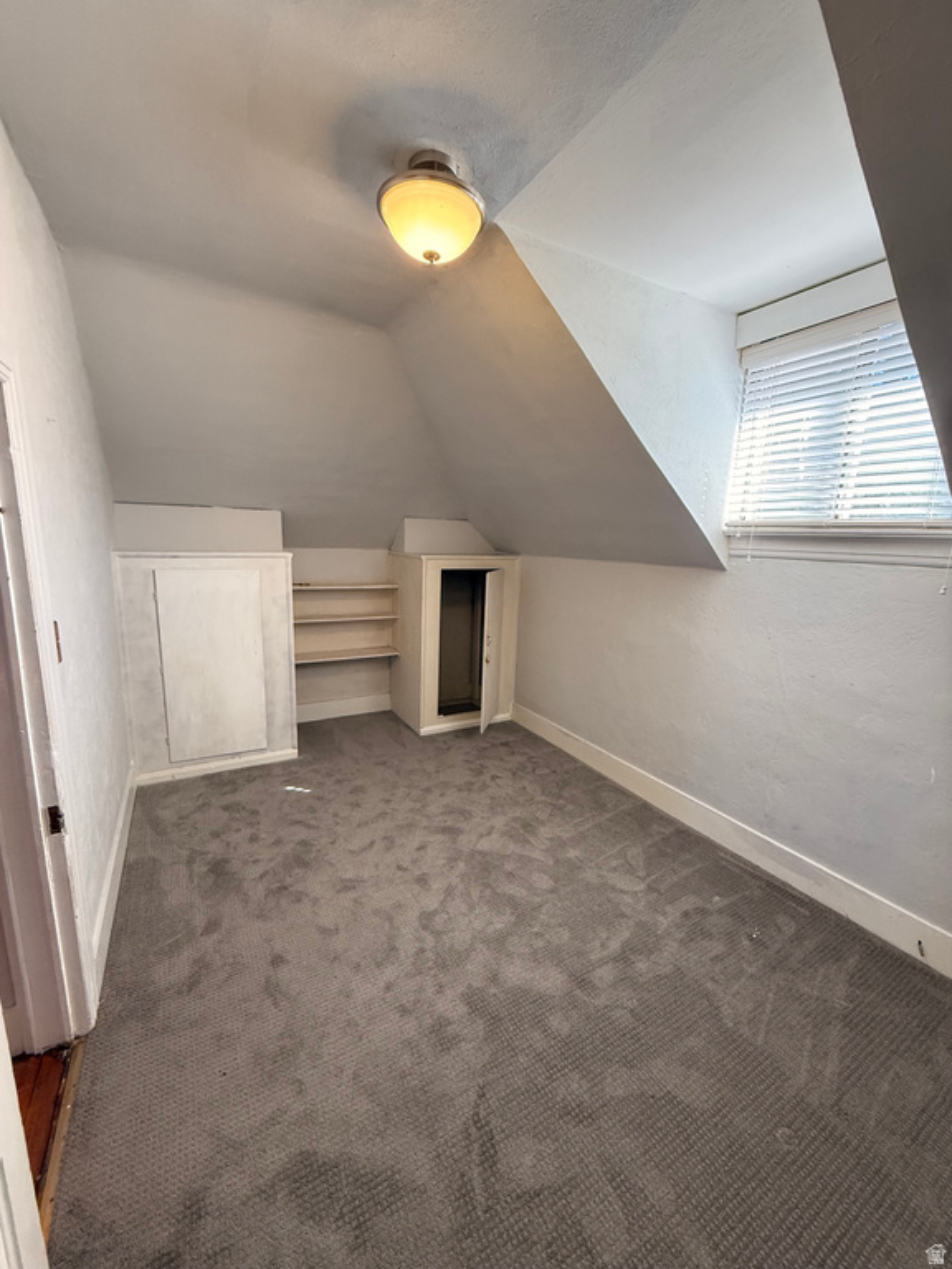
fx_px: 513
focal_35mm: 14
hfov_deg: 85.7
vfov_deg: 102.1
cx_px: 476
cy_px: 634
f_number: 2.2
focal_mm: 2.22
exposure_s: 1/120
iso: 400
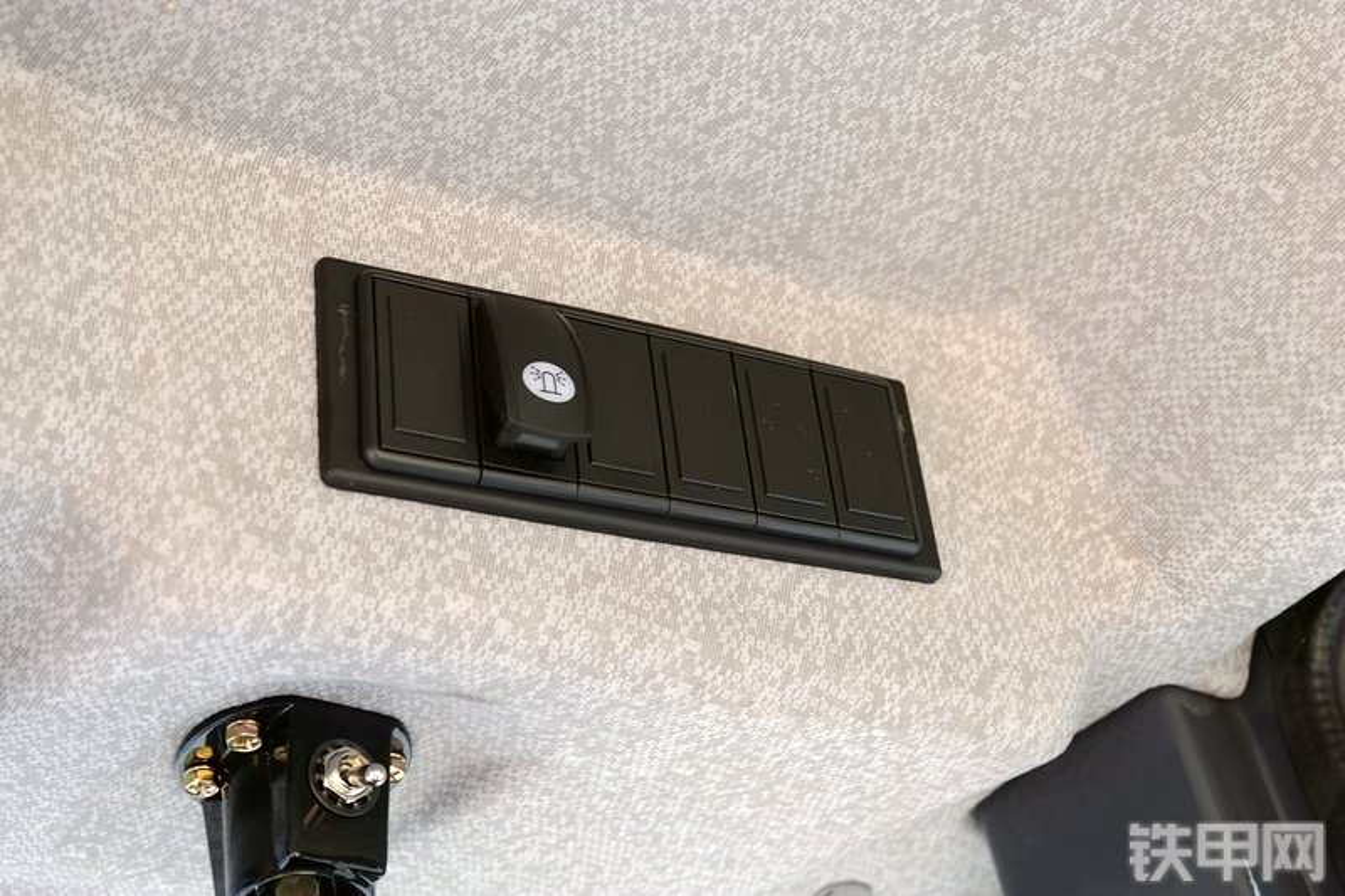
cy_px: 448
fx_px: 1830
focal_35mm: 49
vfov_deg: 27.5
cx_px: 672
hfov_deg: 40.4
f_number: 5
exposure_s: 1/27
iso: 100
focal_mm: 32.5
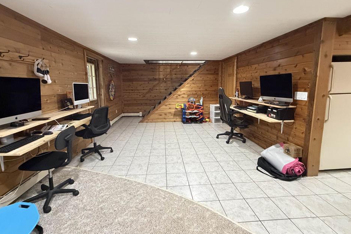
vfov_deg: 73.5
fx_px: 156
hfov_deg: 96.7
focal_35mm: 16
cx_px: 174
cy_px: 105
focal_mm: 2.22
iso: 1000
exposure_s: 1/40
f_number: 2.2
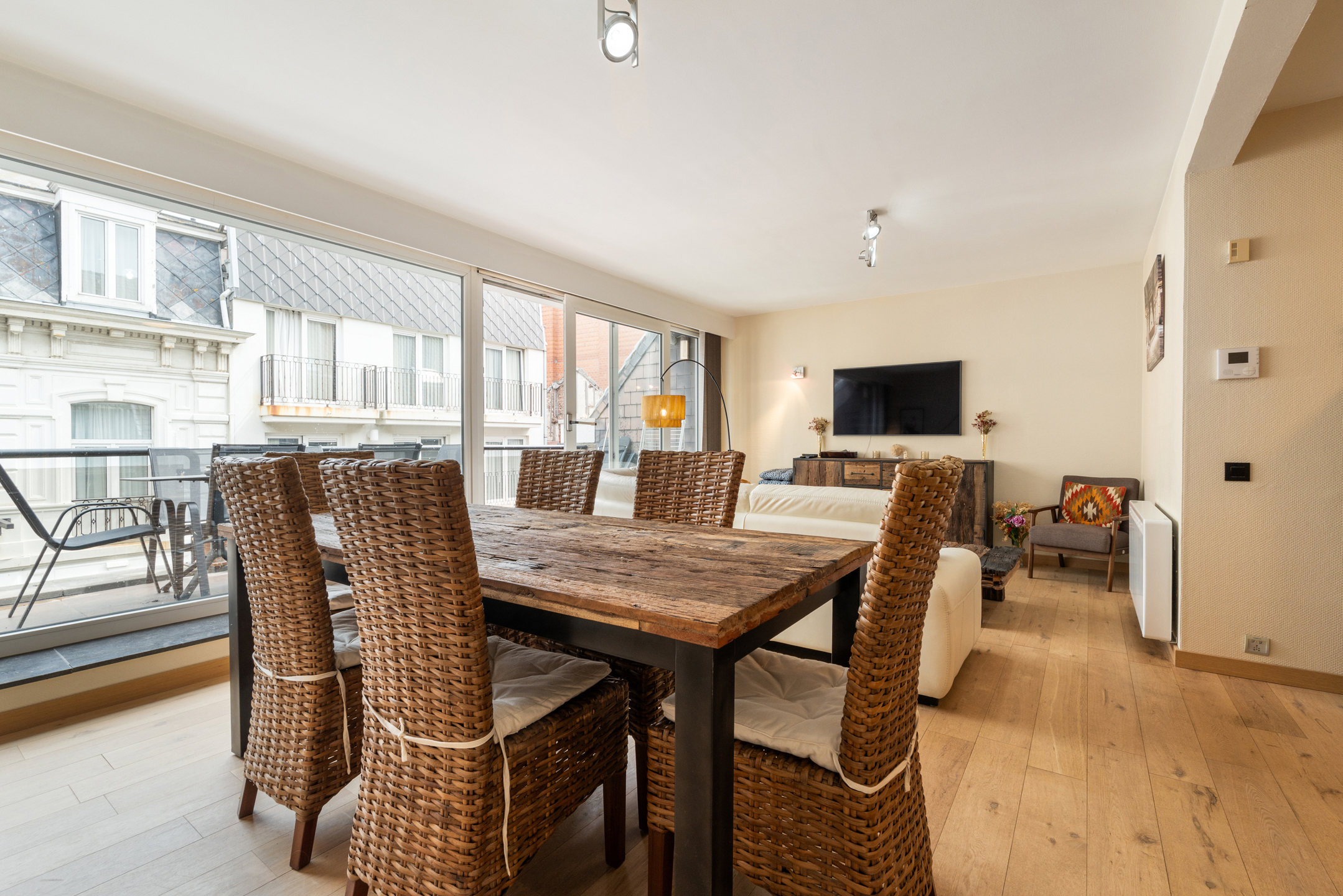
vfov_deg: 73.8
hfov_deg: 96.7
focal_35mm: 16
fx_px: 597
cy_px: 448
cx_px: 672
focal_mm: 16
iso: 200
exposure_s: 1/10
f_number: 11
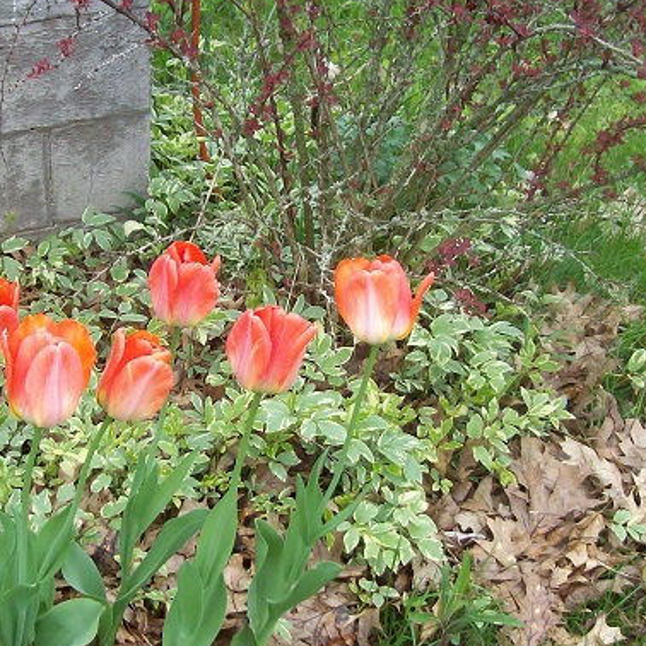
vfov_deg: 28.6
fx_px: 1267
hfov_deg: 28.4
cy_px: 335
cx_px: 198
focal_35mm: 60
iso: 80
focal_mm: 6
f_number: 2.7
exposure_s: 1/284
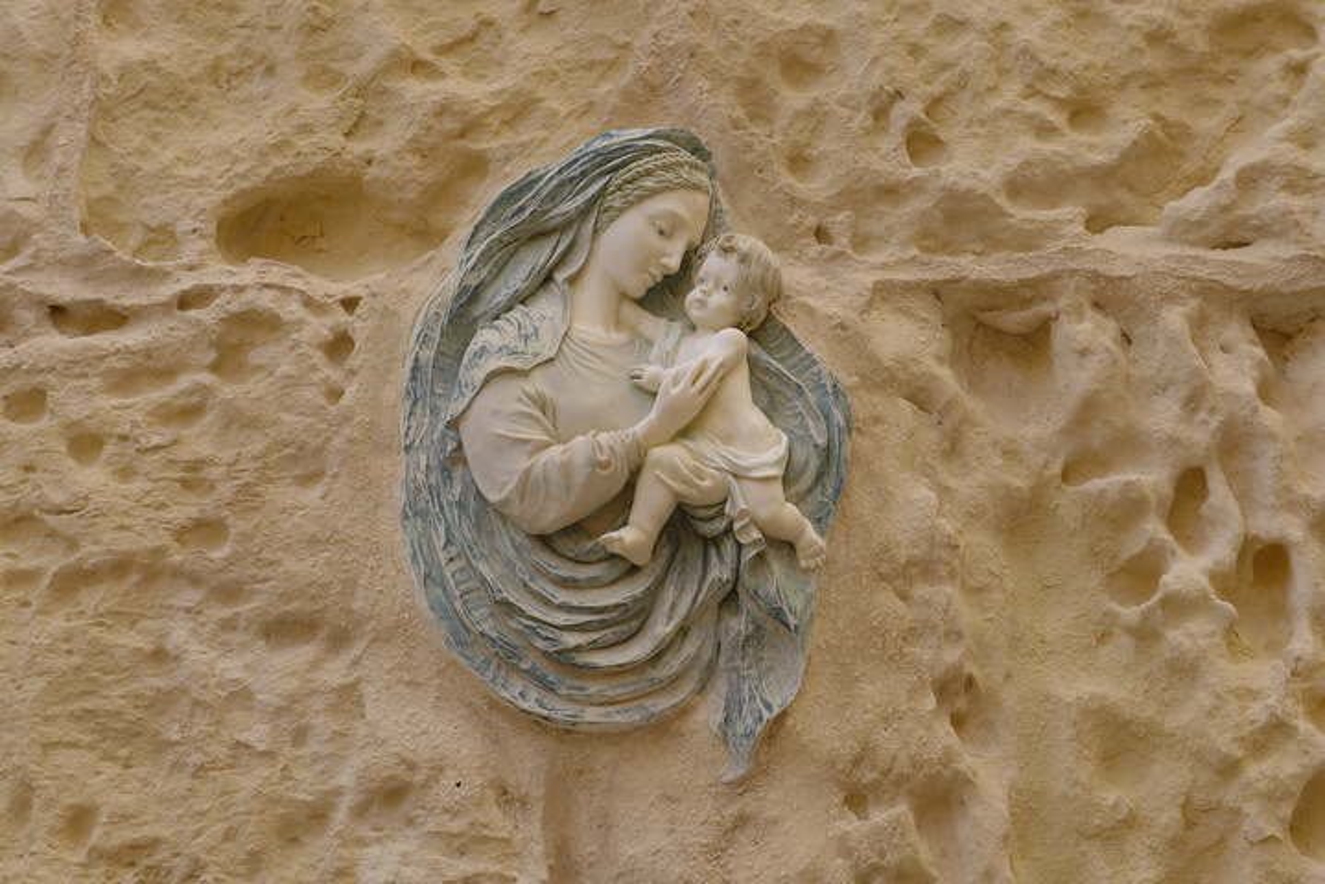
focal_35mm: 55
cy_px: 442
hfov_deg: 36.2
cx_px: 662
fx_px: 2025
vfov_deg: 24.6
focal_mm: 10.8
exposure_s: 1/400
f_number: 2.8
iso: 80
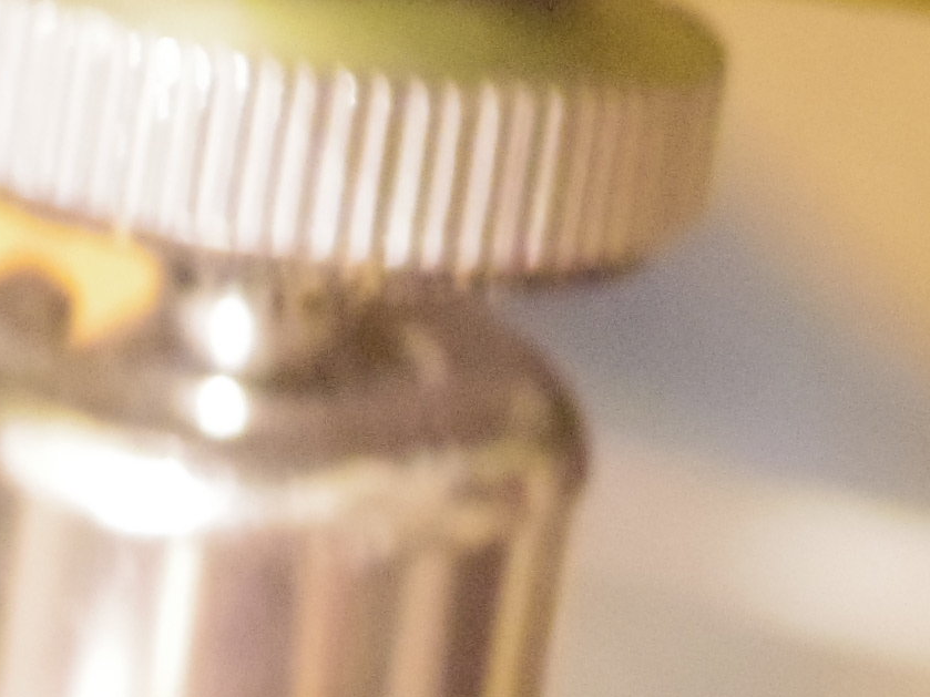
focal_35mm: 186
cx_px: 398
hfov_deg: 10.6
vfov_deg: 7.6
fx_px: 4996
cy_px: -740
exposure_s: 1/10
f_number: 1.9
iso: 4000
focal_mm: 8.5
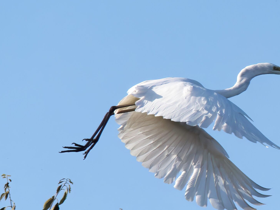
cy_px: 122
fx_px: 8533
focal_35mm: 1055
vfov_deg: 1.4
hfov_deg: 1.9
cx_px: 216
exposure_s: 1/4000
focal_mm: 318
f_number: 8
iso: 2000
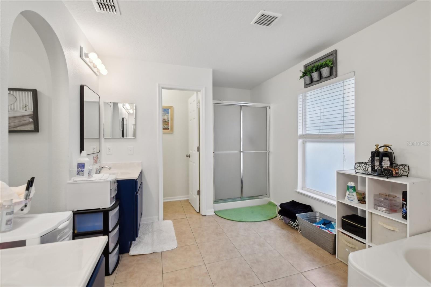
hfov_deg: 96.7
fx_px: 192
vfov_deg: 73.7
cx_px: 216
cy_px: 144
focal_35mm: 16
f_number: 8
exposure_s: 1/15
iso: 400
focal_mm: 16
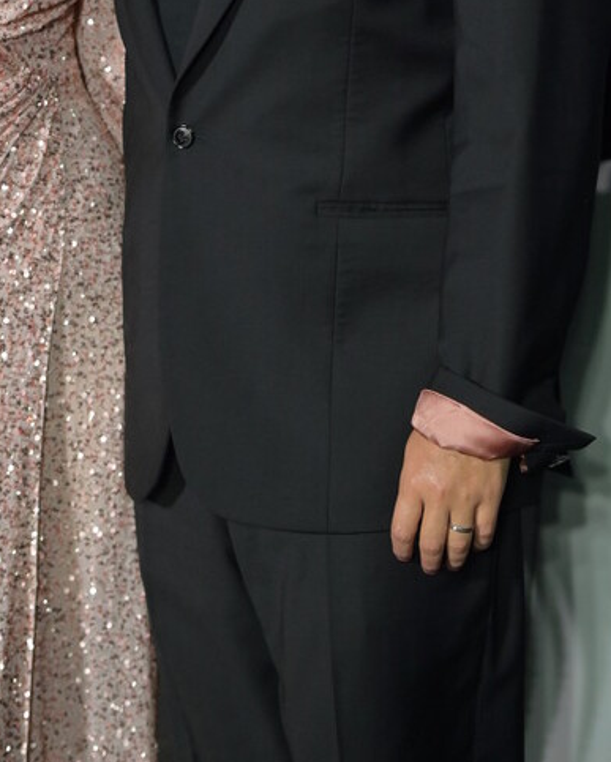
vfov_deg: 8.3
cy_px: 155
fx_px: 5262
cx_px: 135
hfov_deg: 6.6
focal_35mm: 233
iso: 800
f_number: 2.8
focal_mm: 100
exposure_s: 1/250
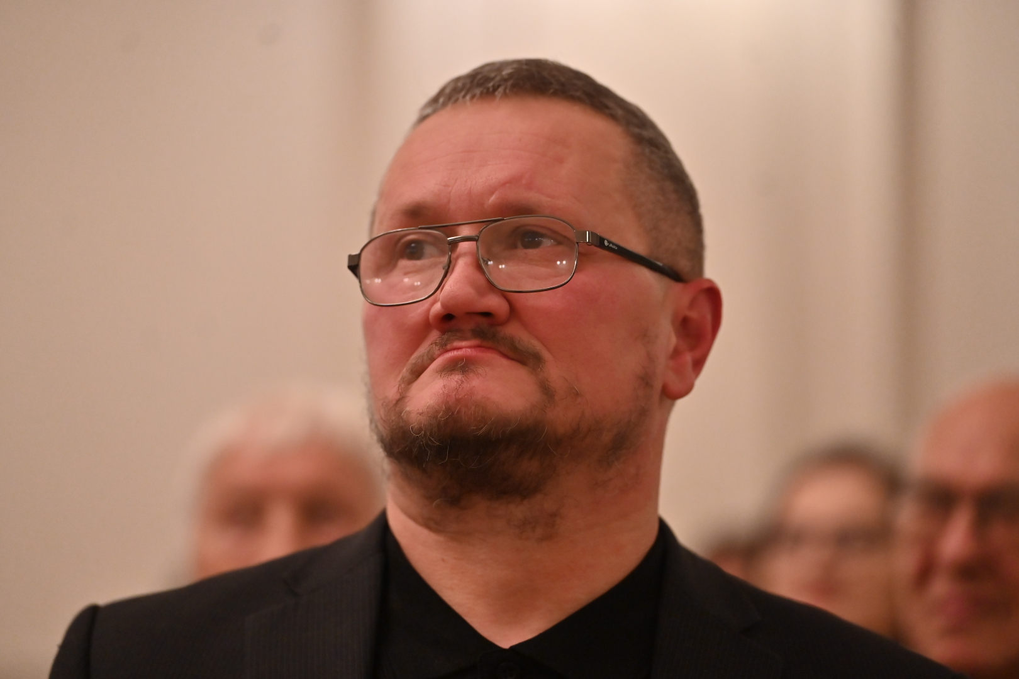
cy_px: 340
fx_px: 4104
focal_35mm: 145
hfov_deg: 14.2
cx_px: 510
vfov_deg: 9.5
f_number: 2.8
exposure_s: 1/200
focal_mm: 145
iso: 3600
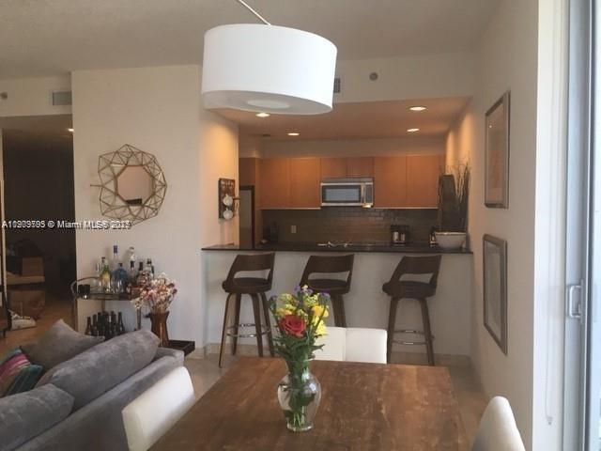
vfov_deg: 48.2
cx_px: 300
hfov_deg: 61.7
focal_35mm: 29
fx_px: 503
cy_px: 226
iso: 40
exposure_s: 1/30
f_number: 2.2
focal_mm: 4.15
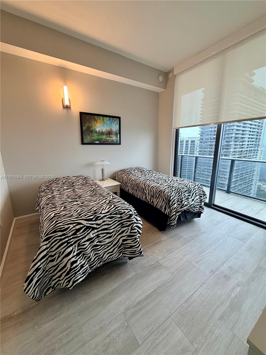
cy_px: 178
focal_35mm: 14
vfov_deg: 102.1
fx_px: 143
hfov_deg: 85.7
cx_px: 133
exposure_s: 1/60
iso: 200
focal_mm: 2.22
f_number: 2.2
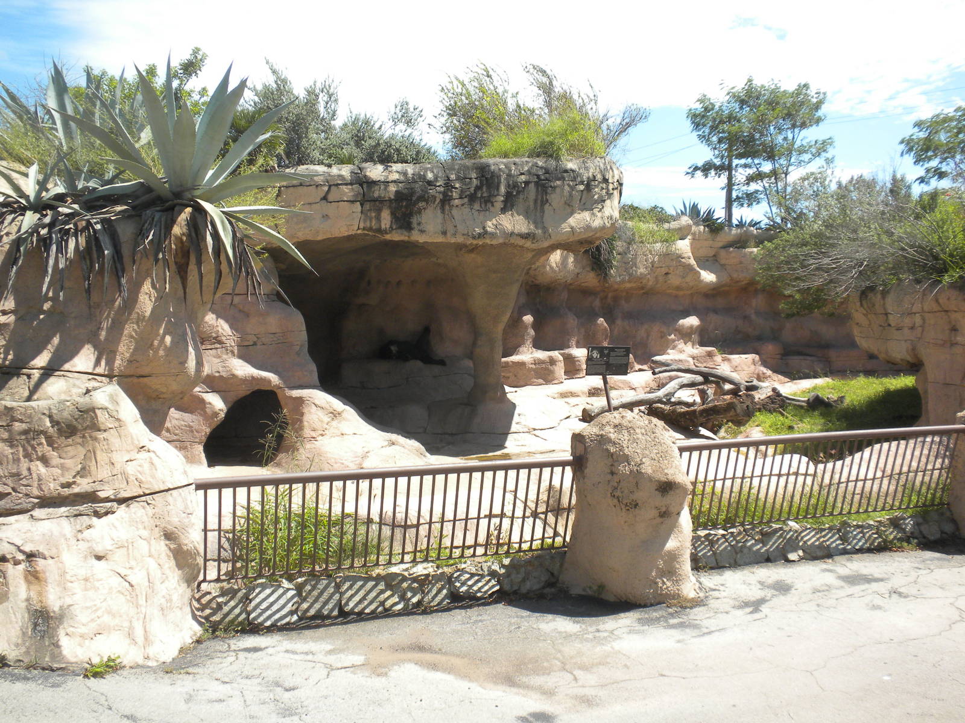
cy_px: 362
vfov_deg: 38.7
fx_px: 1031
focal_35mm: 37
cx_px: 482
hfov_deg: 50.1
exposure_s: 1/92.8
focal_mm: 6.6
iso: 90
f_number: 10
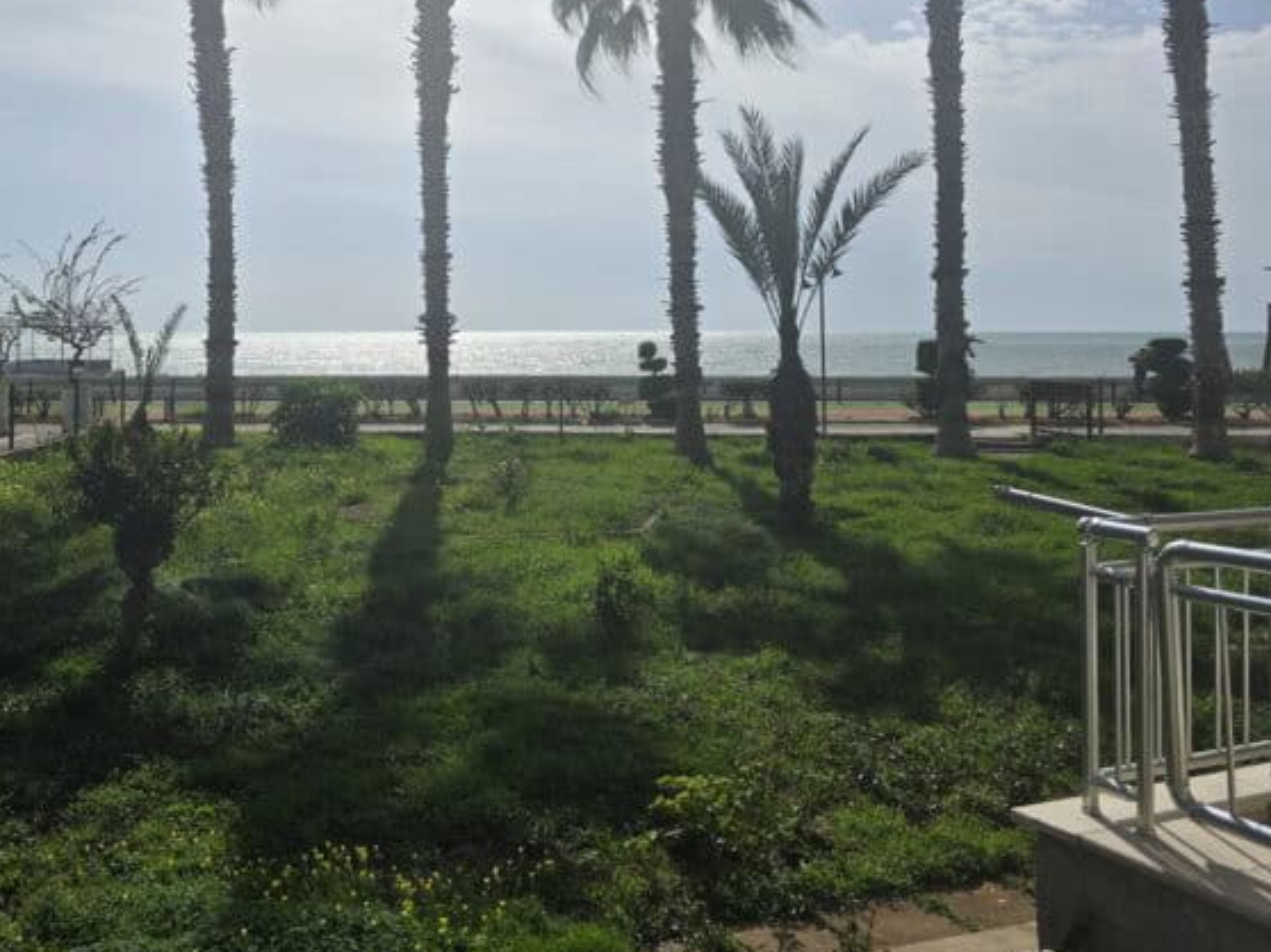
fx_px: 1211
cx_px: 396
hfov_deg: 54.0
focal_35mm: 33
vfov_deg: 42.4
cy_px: 321
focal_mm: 6.3
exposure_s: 1/7944
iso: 40
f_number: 1.7
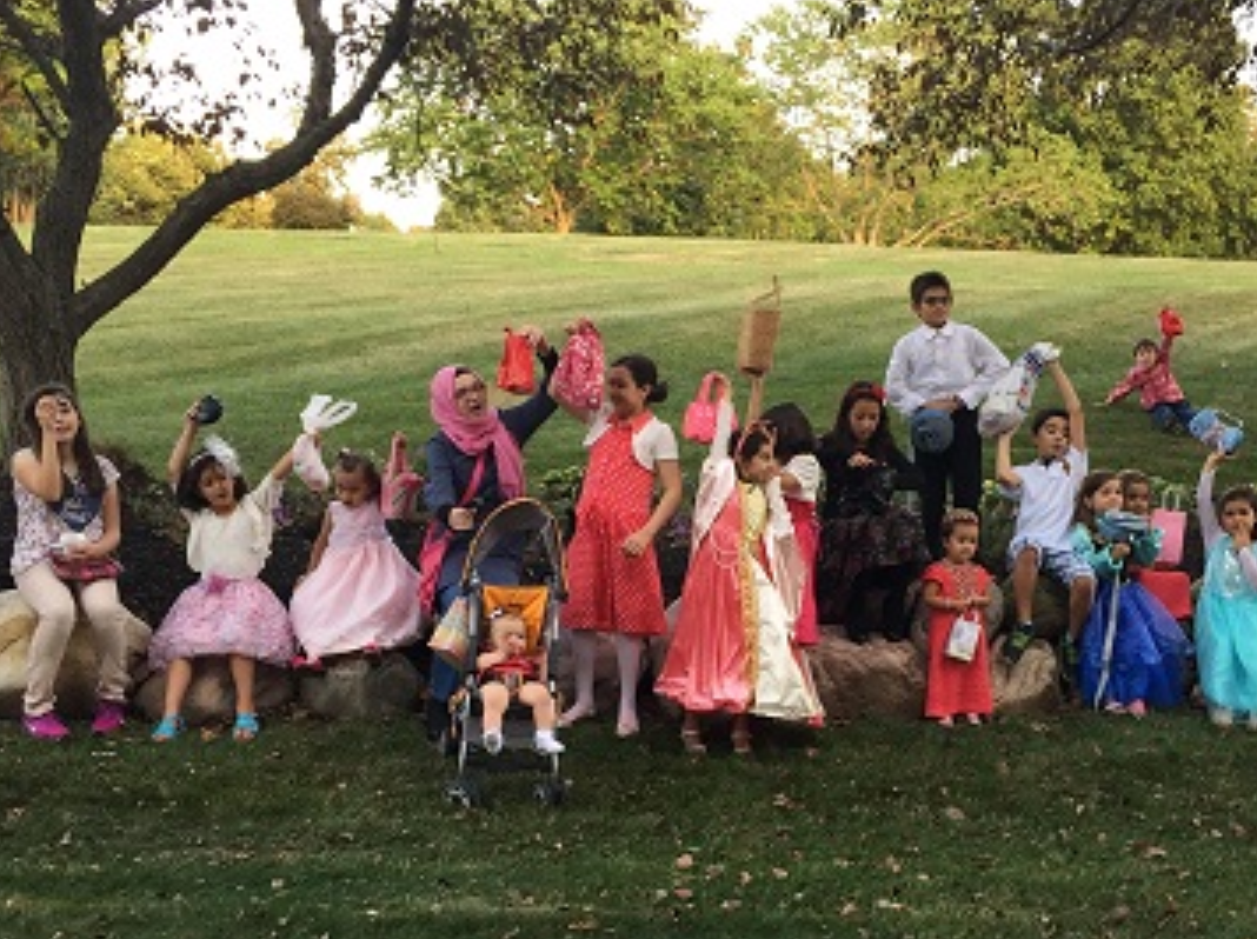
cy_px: 662
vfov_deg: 27.2
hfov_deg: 36.1
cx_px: 741
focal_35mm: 53
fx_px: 1922
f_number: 2.2
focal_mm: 4.15
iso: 50
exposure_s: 1/120
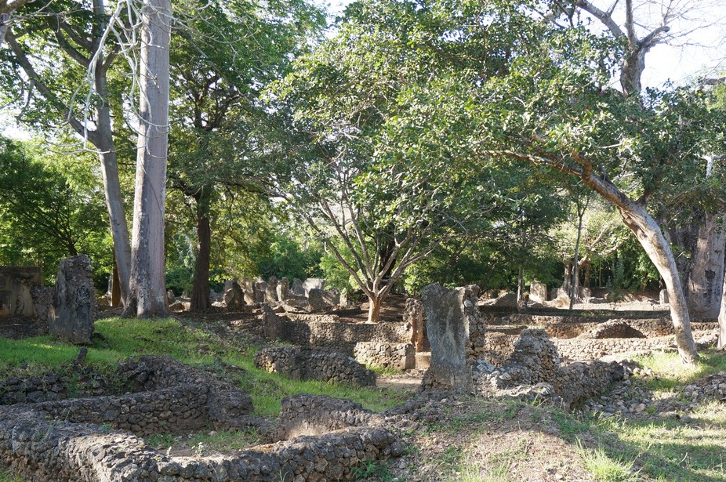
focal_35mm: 39
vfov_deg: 34.0
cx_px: 427
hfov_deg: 49.4
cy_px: 296
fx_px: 786
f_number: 4
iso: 100
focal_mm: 20
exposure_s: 1/100
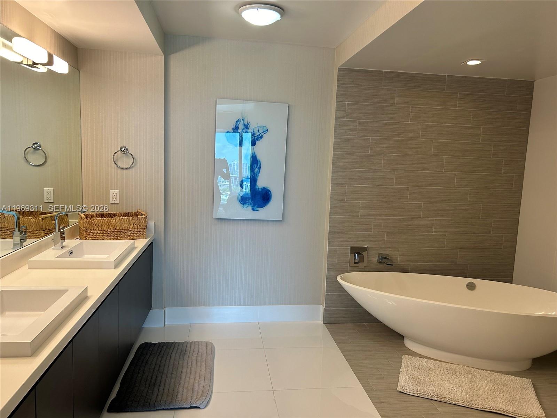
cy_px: 209
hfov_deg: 67.3
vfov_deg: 53.1
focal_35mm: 26
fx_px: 418
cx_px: 278
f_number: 1.5
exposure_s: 1/120
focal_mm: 5.7
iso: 100
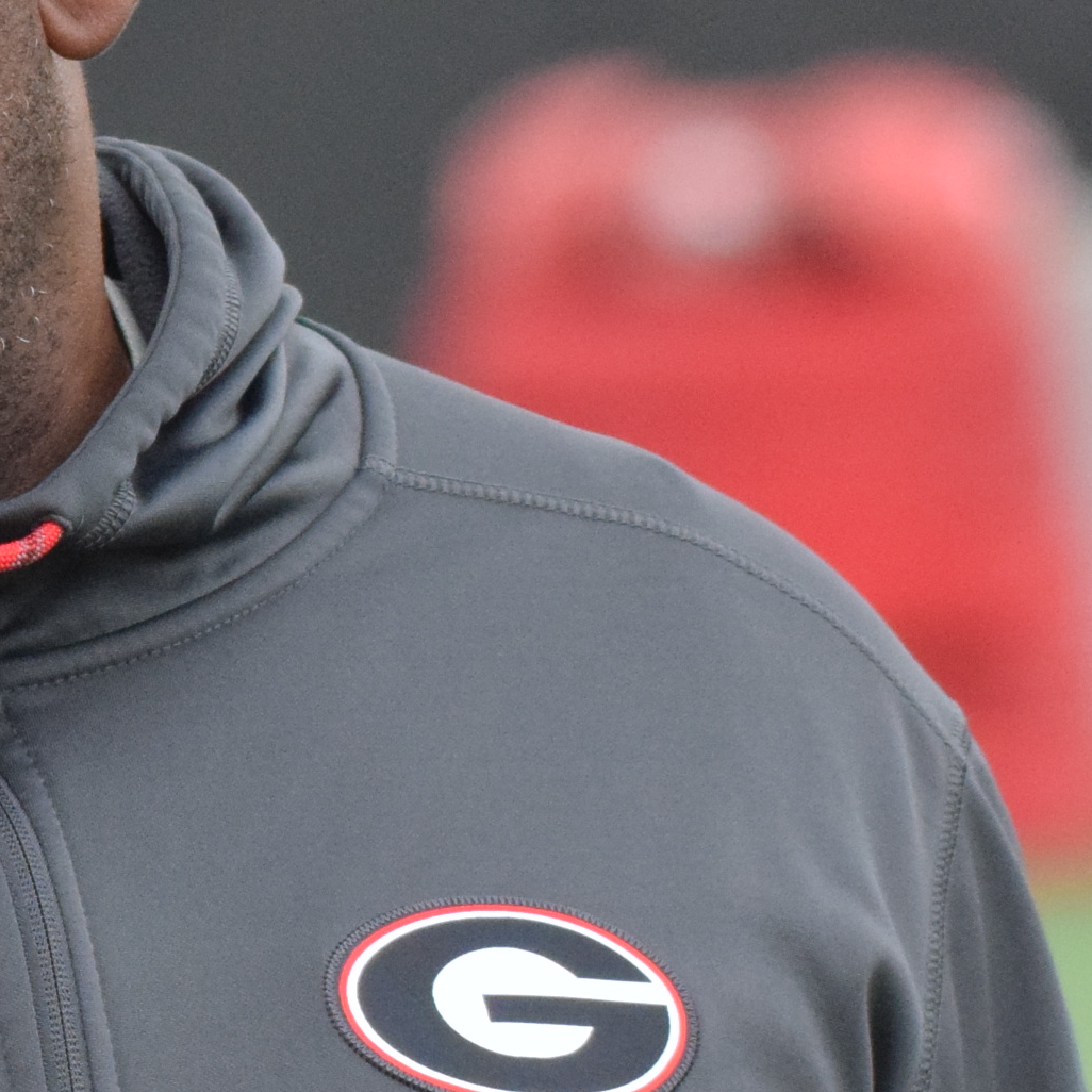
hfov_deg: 1.6
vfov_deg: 1.6
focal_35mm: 1117
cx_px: -1127
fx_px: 39866
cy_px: 728
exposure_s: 1/2000
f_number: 5.6
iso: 1600
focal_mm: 200
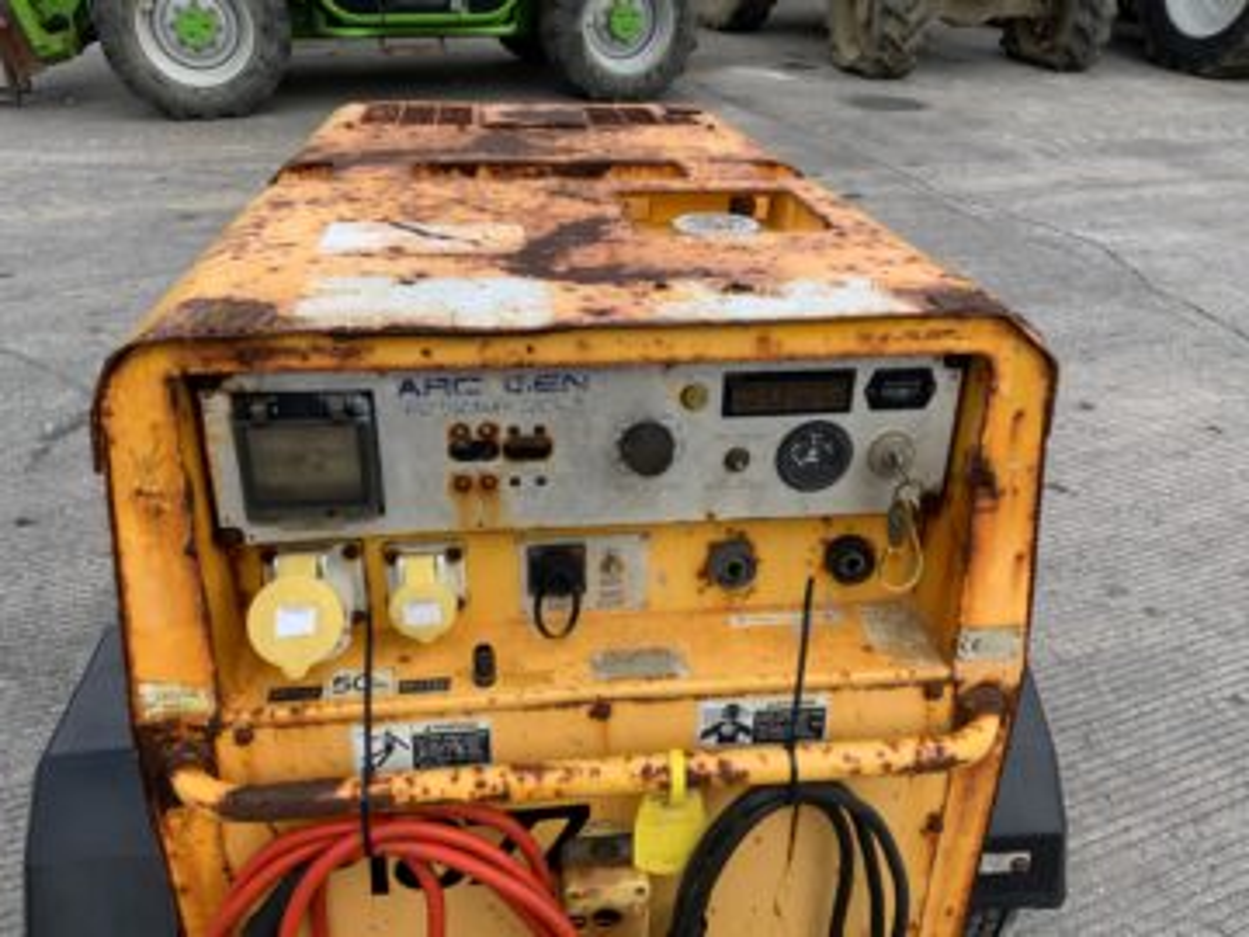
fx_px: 1046
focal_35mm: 29
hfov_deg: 61.7
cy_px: 468
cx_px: 624
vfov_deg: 48.2
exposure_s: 1/1055
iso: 16
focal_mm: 3
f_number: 1.8
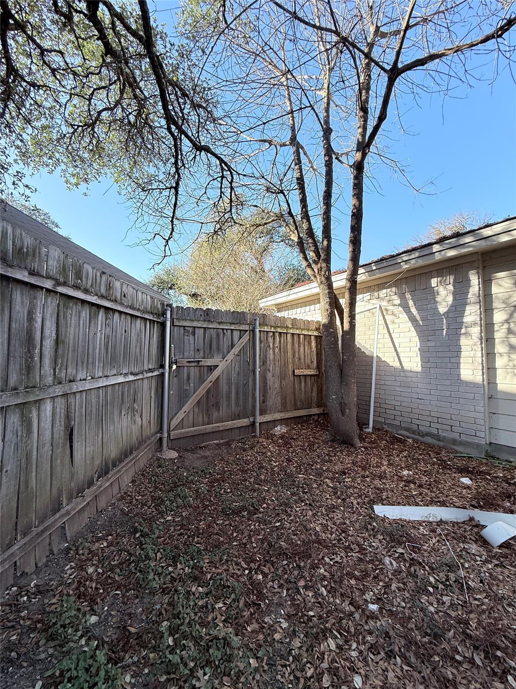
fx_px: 278
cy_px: 344
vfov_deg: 102.1
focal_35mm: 14
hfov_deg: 85.7
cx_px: 258
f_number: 2.2
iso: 64
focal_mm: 2.22
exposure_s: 1/518
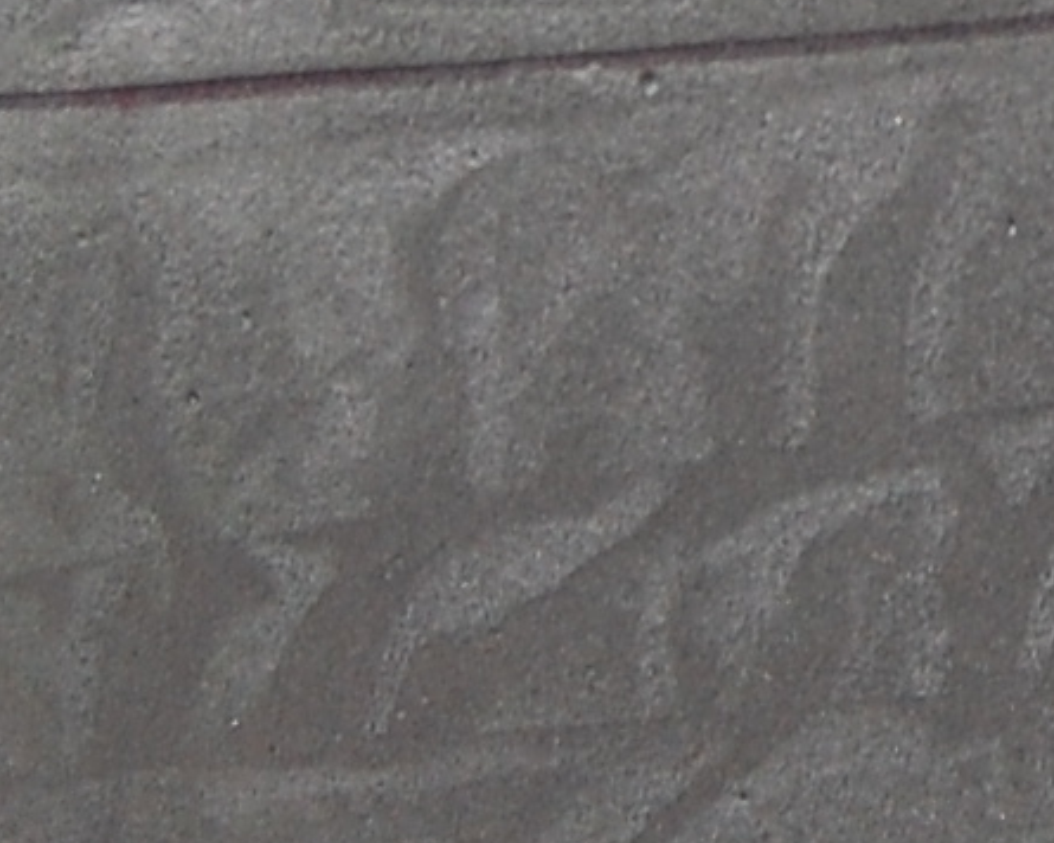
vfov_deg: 6.2
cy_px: -298
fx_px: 7705
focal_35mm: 247
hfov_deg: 7.8
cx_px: 1151
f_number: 4.2
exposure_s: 1/30
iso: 500
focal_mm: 26
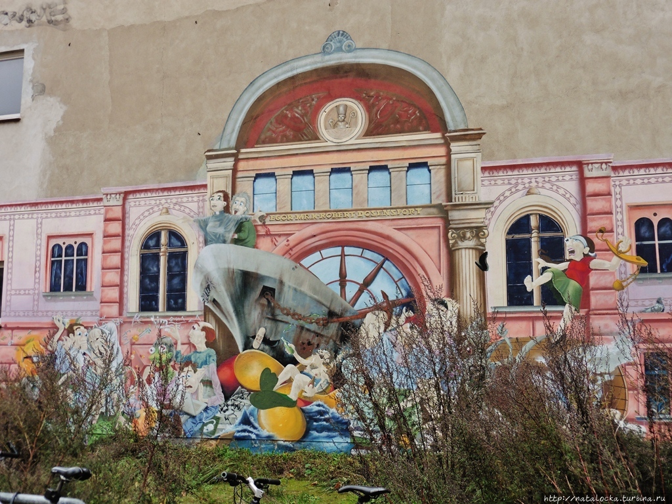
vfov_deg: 36.8
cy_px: 252
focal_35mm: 39
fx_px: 757
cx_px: 336
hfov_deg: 47.9
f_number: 3.9
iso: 100
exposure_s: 1/100
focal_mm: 6.9
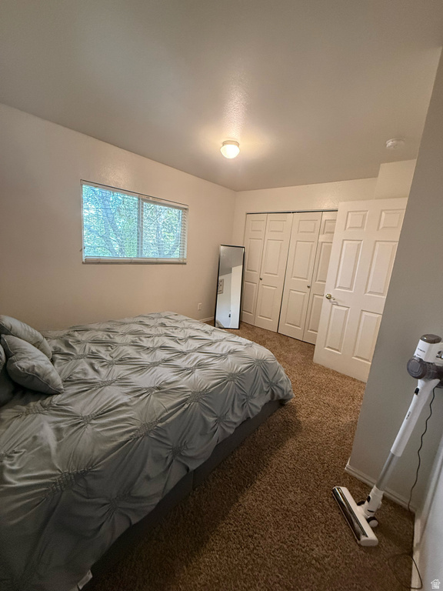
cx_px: 222
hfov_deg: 85.7
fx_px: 239
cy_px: 296
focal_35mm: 14
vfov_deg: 102.1
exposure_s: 1/60
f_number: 2.2
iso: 500
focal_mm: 2.22
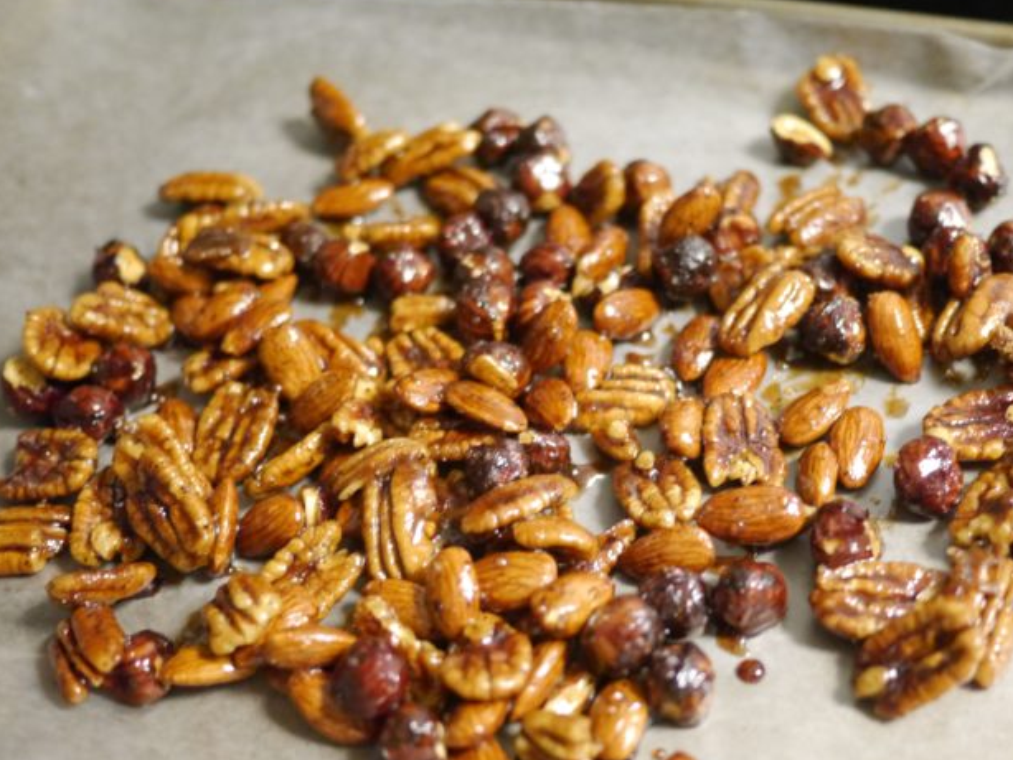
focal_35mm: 50
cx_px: 572
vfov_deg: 29.0
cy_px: 460
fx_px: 1464
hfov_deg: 38.1
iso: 1600
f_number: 1.7
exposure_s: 1/20
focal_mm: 20
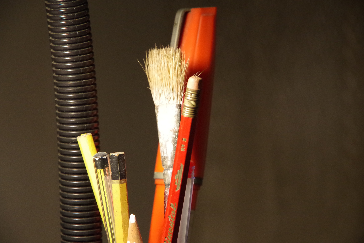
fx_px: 1759
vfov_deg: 7.9
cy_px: 122
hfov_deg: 11.8
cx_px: 184
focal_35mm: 174
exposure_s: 1/50
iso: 3200
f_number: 7.1
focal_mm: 115
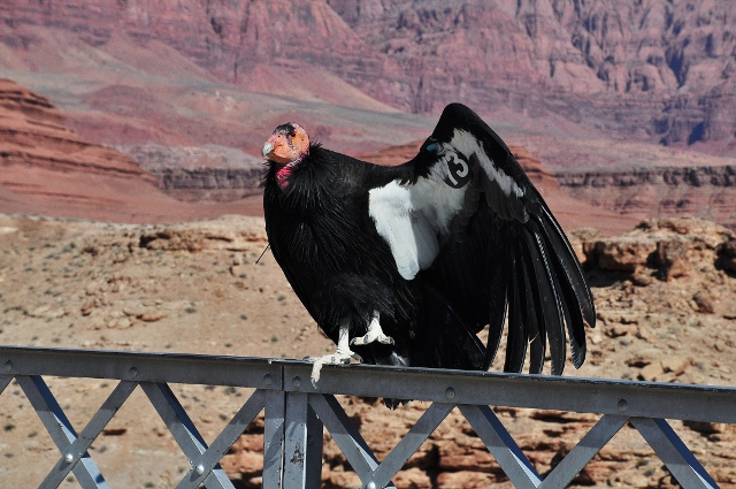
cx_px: 368
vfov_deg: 9.6
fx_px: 2910
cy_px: 244
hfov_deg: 14.4
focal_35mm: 142
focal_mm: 95
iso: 200
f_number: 13
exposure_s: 1/750
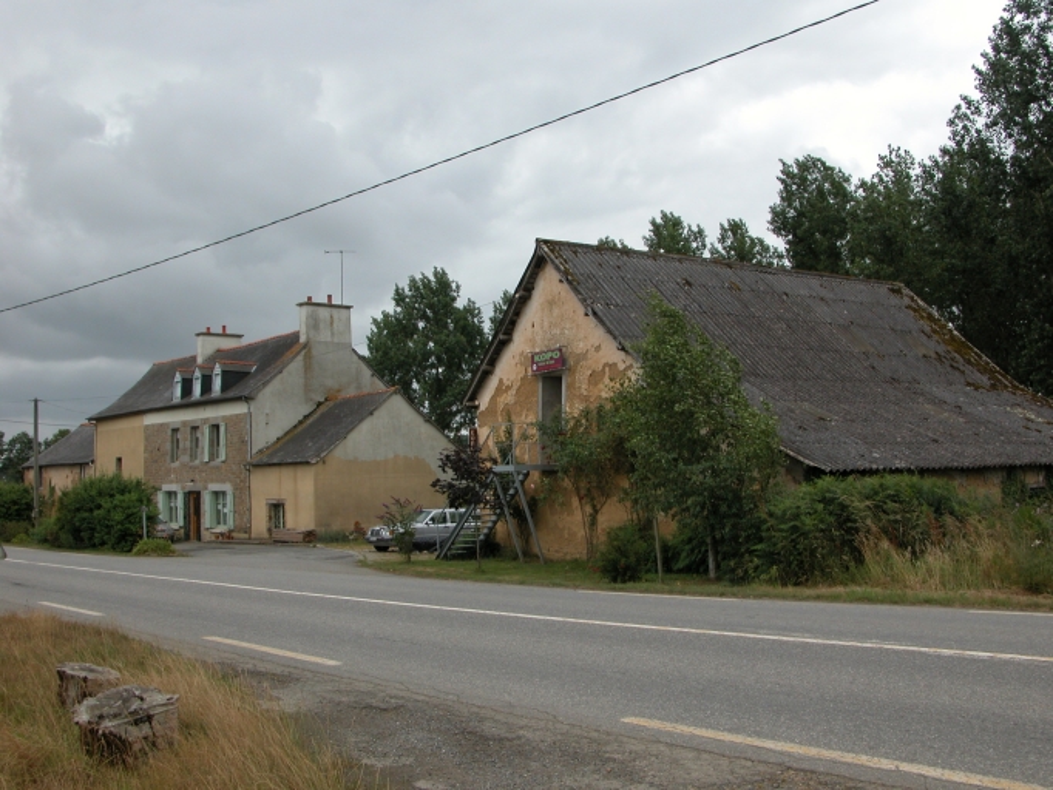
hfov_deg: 52.6
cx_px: 526
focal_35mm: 35
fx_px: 1065
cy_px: 395
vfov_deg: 40.7
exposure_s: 1/252
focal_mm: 8.9
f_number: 5.6
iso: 100
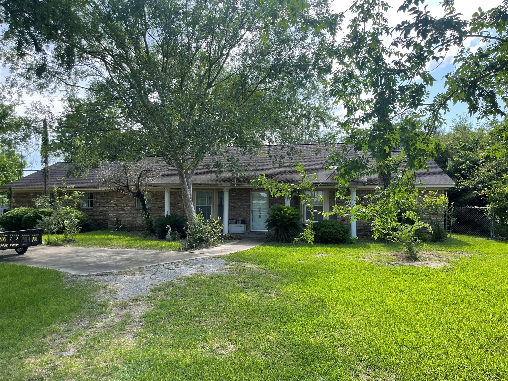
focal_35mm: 26
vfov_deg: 53.1
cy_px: 190
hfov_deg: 67.3
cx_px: 254
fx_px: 382
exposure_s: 1/930
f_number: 1.6
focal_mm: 5.1
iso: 32
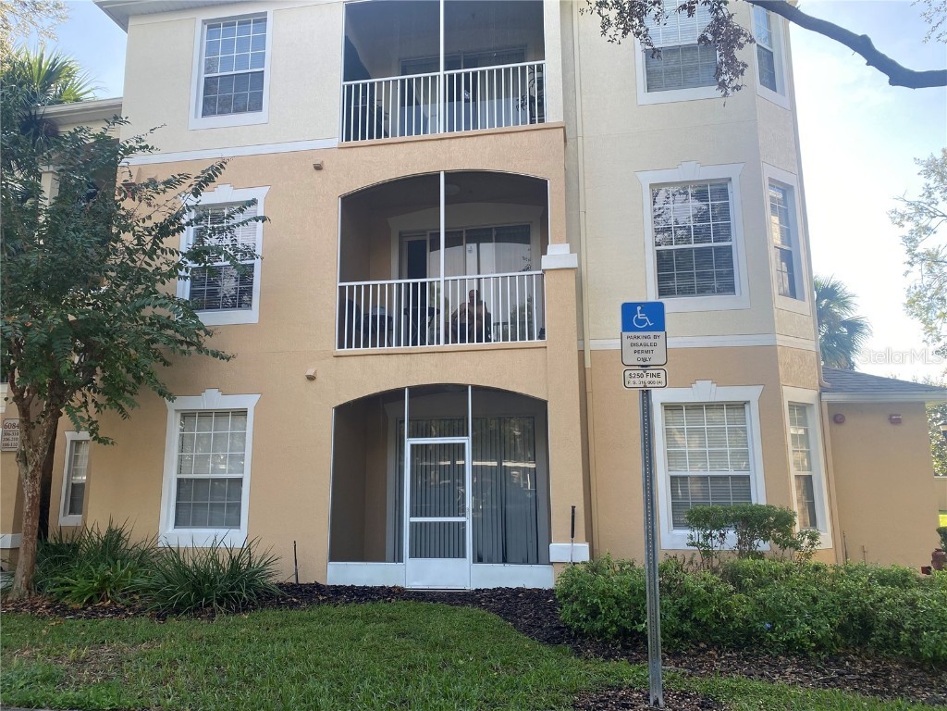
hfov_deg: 67.3
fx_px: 711
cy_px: 356
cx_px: 474
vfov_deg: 53.1
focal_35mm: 26
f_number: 1.8
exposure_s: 1/344
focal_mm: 4.25
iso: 32
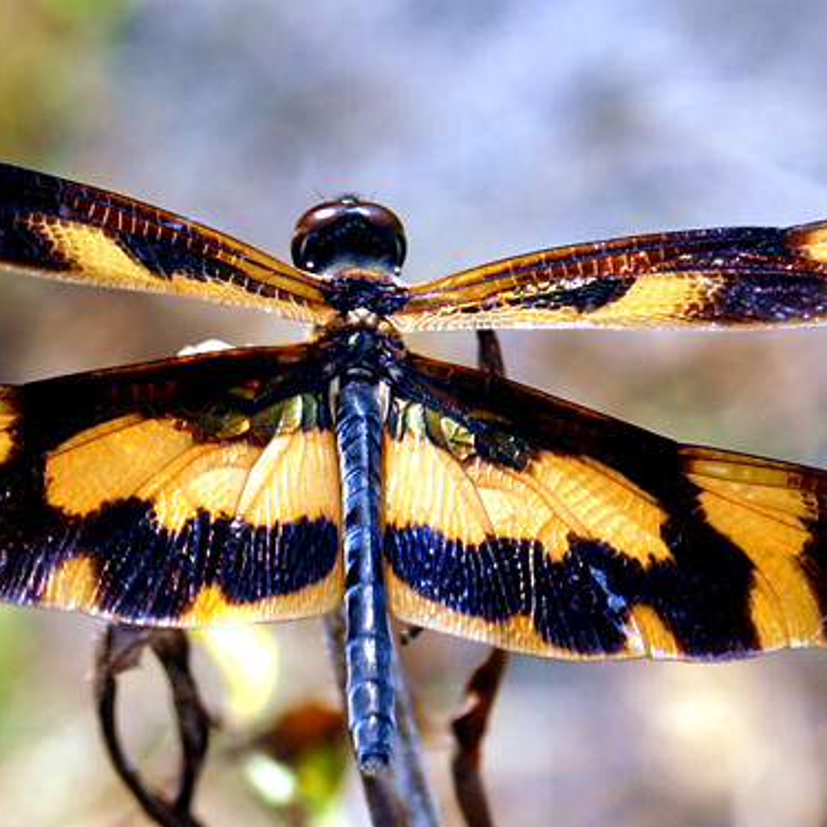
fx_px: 4541
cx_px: 364
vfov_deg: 10.4
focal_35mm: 168
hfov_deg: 10.4
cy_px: 443
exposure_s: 1/200
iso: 100
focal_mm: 55
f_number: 6.3
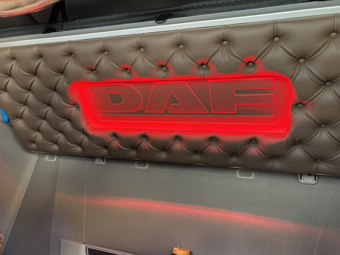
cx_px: 170
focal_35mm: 28
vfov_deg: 49.7
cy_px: 128
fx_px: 275
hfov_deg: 63.4
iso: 250
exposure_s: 1/43
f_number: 1.8
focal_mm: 3.99
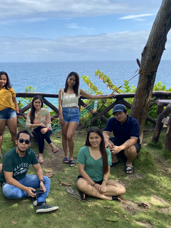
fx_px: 231
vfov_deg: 52.6
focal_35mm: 35
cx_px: 24
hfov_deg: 38.5
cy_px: 114
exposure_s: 1/1193
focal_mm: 4.25
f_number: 1.8
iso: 32
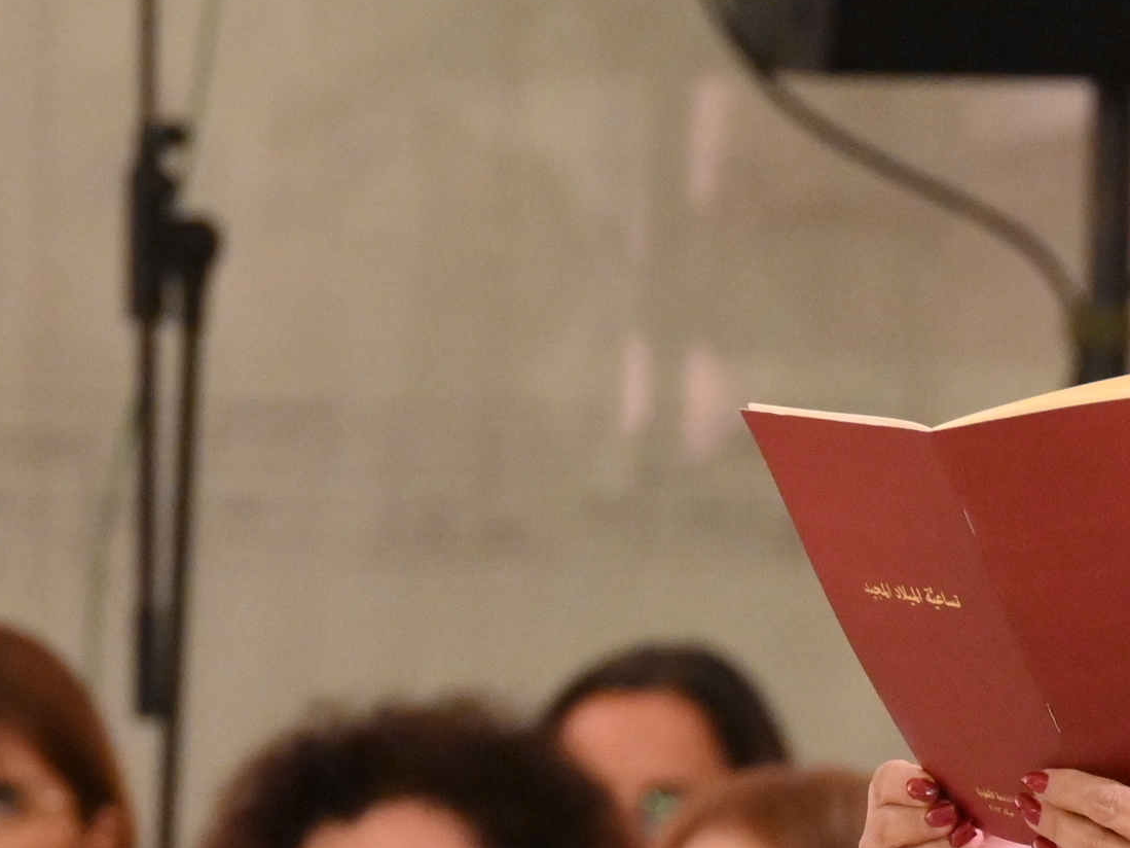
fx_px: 25851
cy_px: 969
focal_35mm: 792
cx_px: 1673
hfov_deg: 2.5
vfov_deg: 1.9
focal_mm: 200
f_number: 5.6
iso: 5000
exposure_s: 1/160
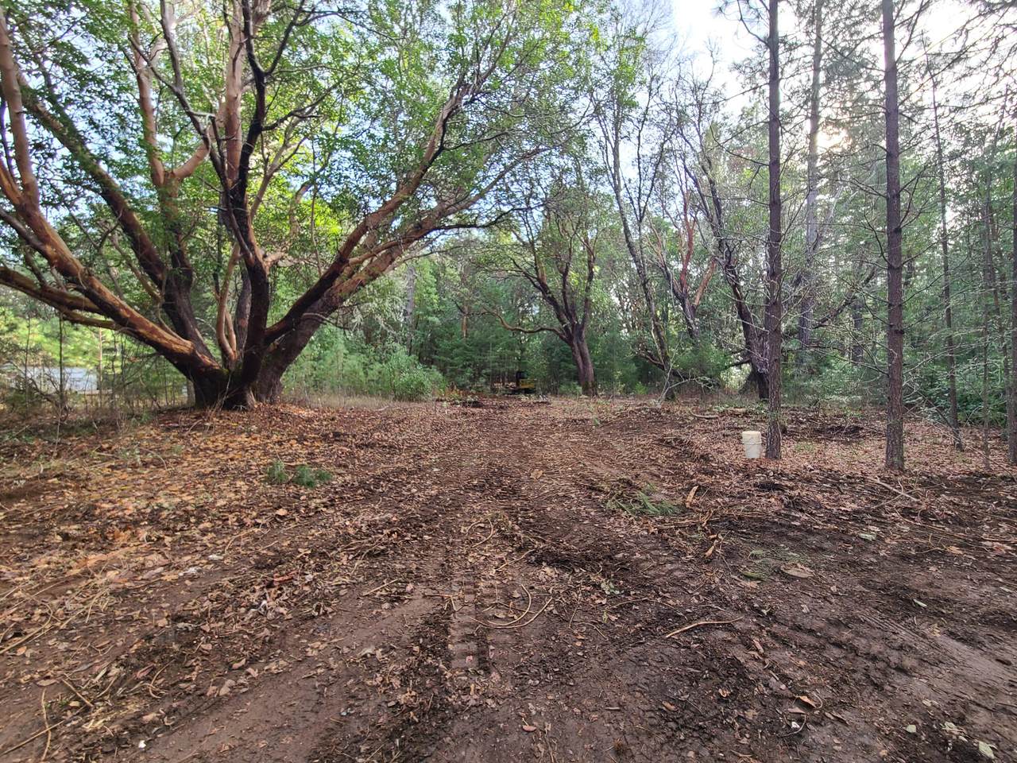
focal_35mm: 13
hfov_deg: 106.2
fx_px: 382
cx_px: 508
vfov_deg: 89.9
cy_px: 382
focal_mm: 2.2
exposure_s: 1/127
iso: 50
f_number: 2.2
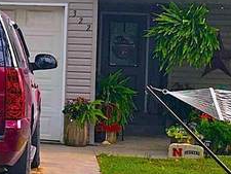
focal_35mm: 131
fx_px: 875
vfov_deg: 11.3
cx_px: -113
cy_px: 51
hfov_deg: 14.1
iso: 10
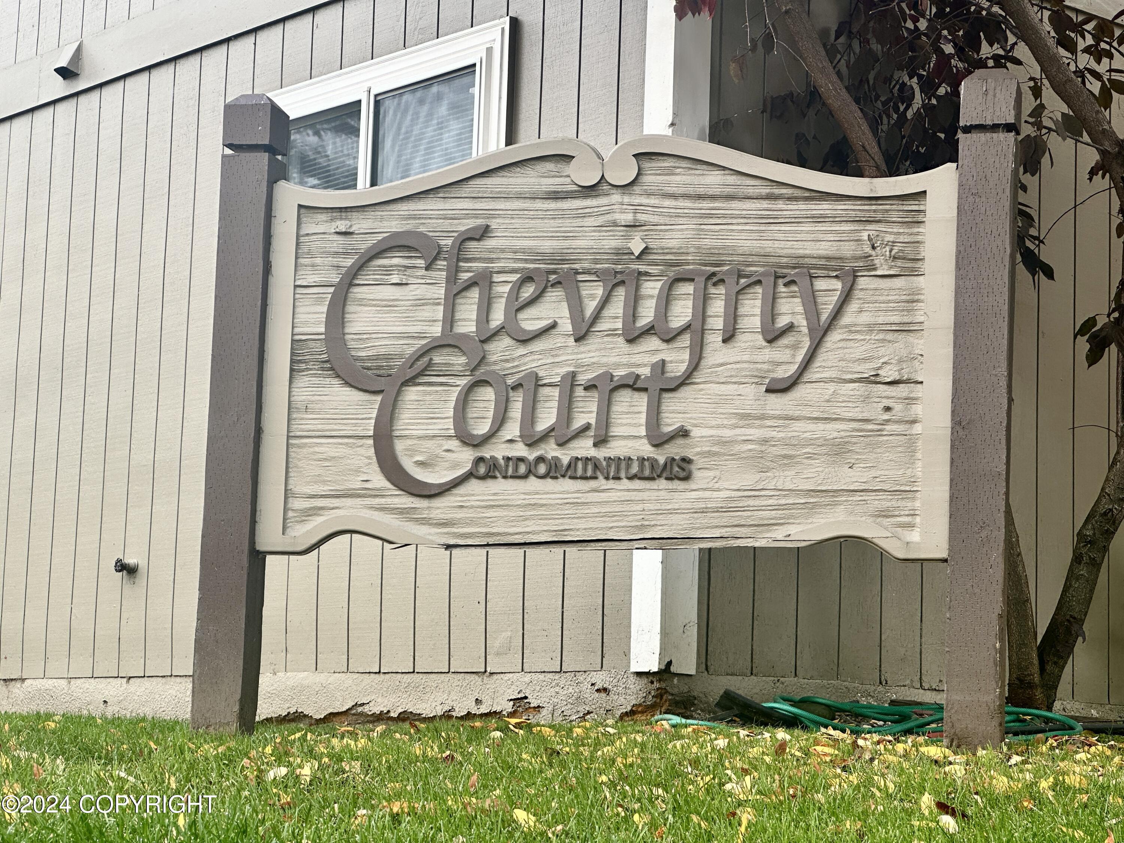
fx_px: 2500
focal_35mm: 77
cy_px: 422
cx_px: 562
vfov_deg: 19.1
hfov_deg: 25.3
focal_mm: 9
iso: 32
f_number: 2.8
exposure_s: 1/99
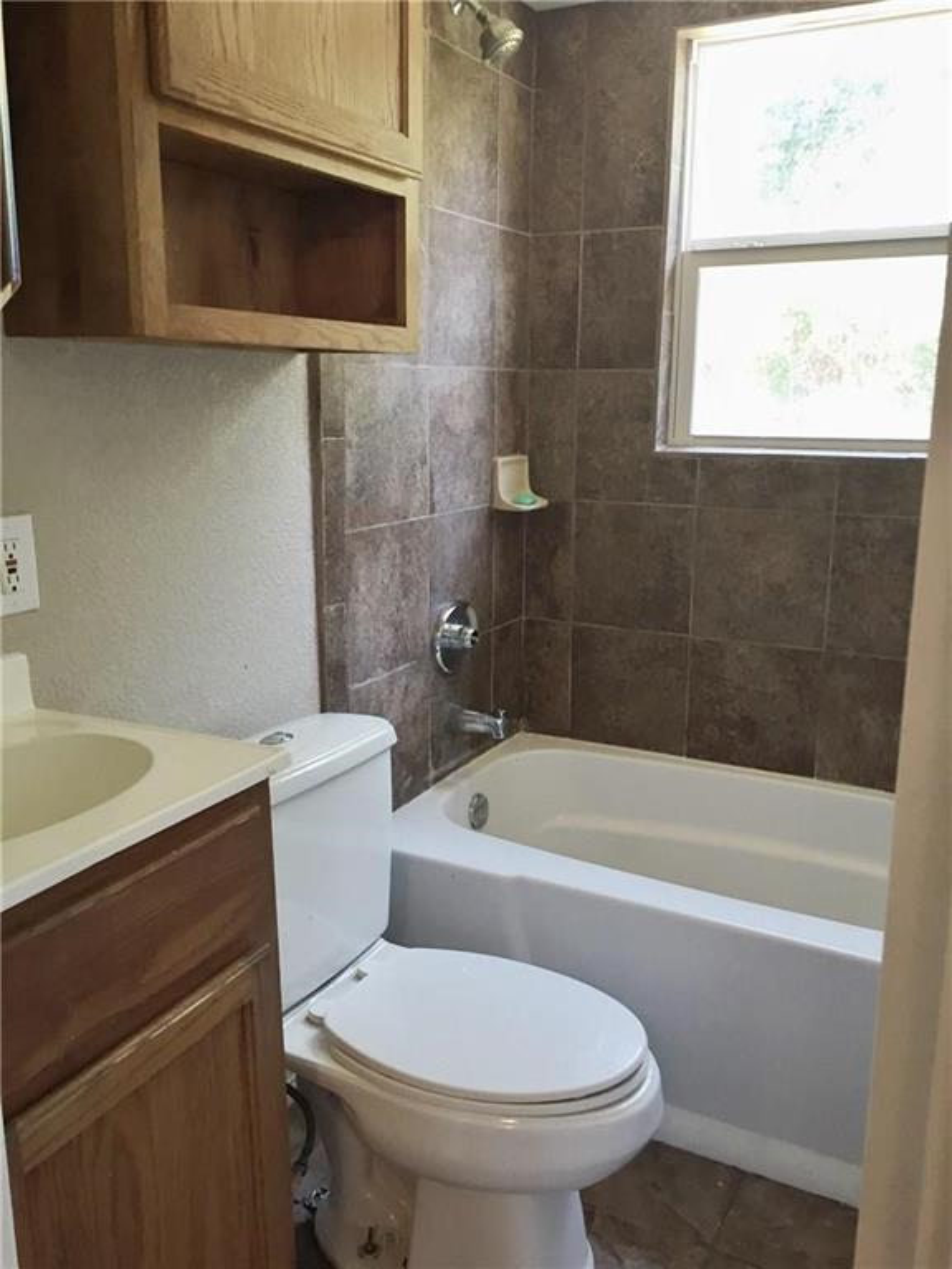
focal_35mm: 29
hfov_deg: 48.2
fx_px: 1063
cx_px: 476
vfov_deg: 61.7
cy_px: 634
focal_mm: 4.15
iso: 100
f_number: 2.2
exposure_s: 1/30
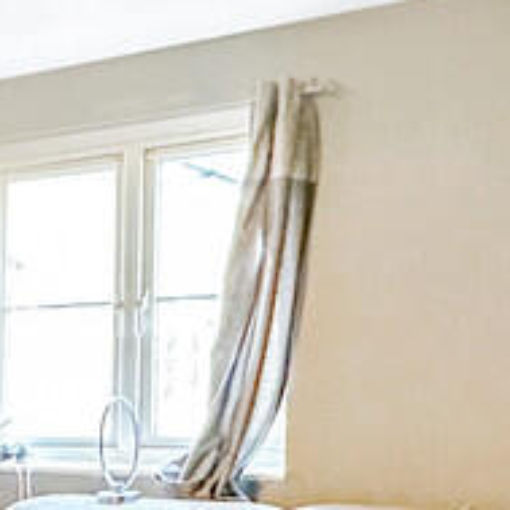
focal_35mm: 67
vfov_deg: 22.9
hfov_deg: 21.4
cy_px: 661
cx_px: -264
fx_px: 1117
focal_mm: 2.22
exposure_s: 1/50
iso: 400
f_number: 2.2
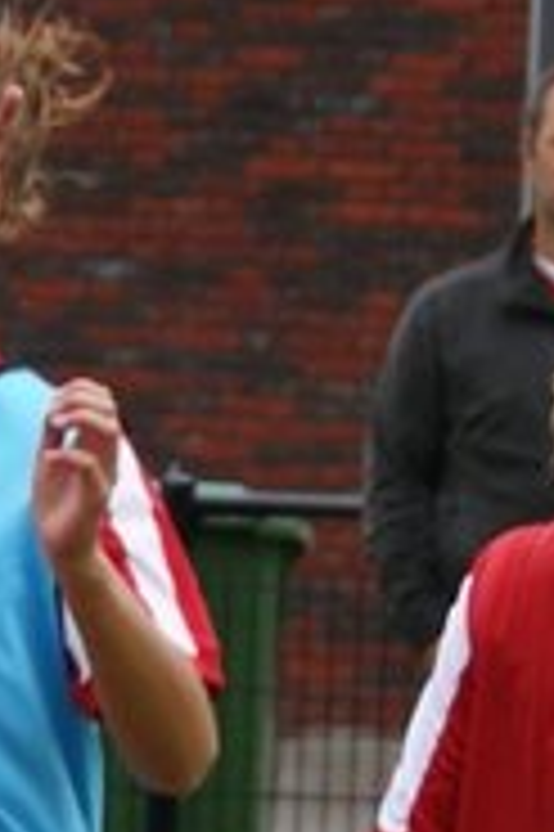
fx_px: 11262
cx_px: -194
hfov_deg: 2.8
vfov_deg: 4.2
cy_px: 666
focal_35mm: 487
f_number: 5
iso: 160
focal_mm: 50
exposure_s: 1/320
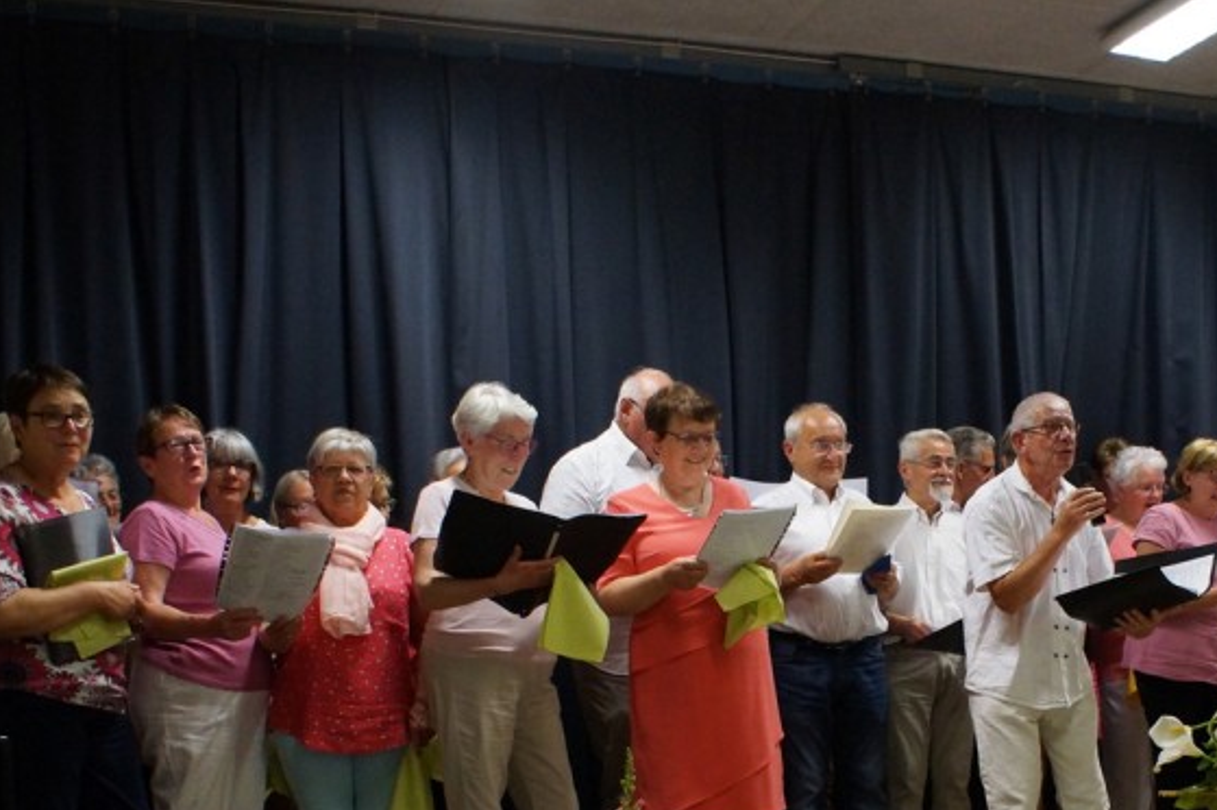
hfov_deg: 35.7
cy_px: 668
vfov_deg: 24.1
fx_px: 1858
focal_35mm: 55
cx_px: 862
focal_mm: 20
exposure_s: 1/125
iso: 1600
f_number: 4
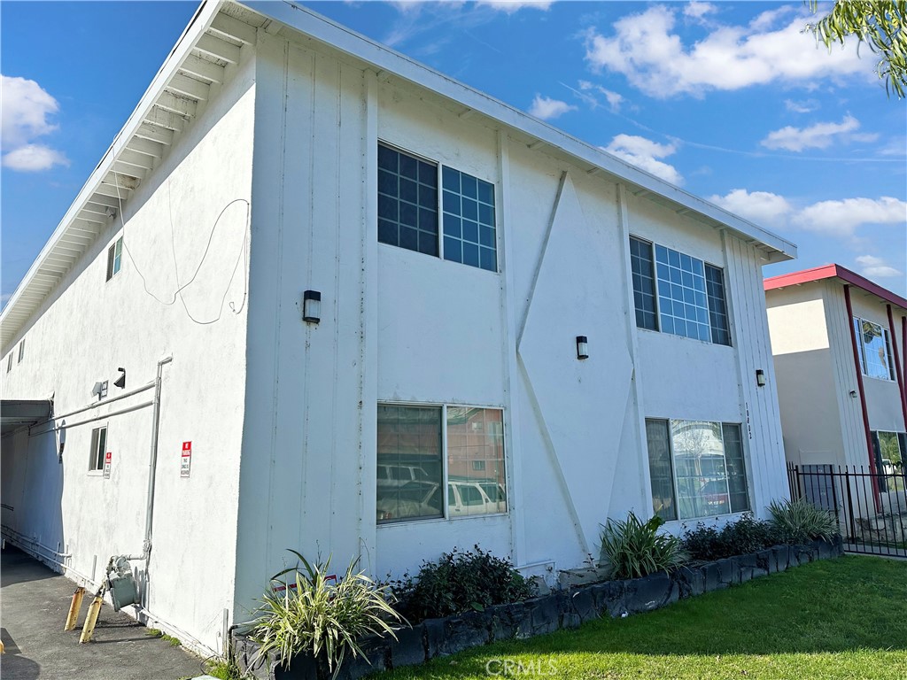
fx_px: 629
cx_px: 454
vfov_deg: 56.8
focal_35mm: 24
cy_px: 340
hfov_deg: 71.6
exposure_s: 1/5263
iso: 80
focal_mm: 6.86
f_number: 1.78
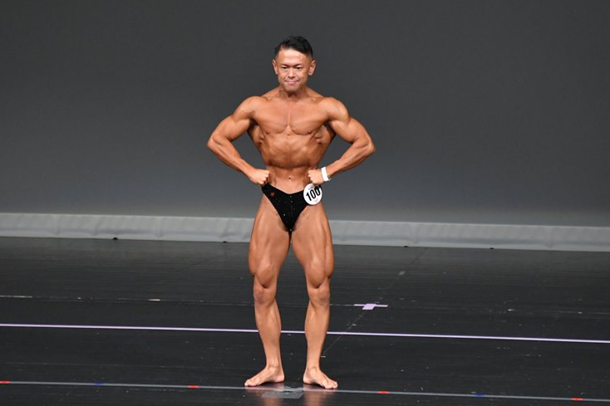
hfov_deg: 5.2
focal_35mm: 396
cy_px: 196
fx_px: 6708
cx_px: 299
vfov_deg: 3.5
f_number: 5.6
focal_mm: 250
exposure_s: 1/400
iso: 4000
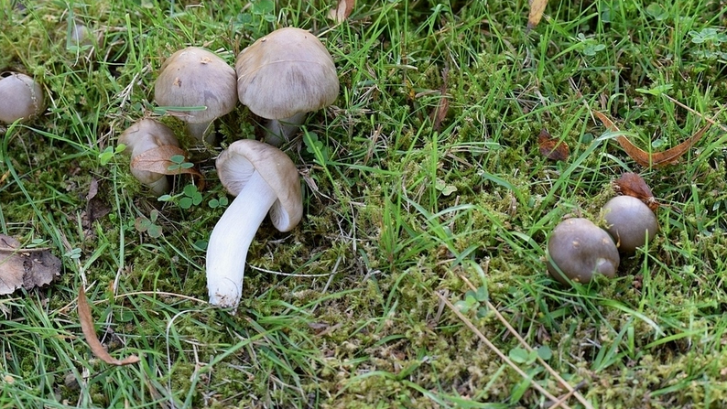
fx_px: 1832
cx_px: 362
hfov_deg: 22.4
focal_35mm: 95
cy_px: 168
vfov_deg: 12.7
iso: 400
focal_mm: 60
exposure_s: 1/125
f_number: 5.6
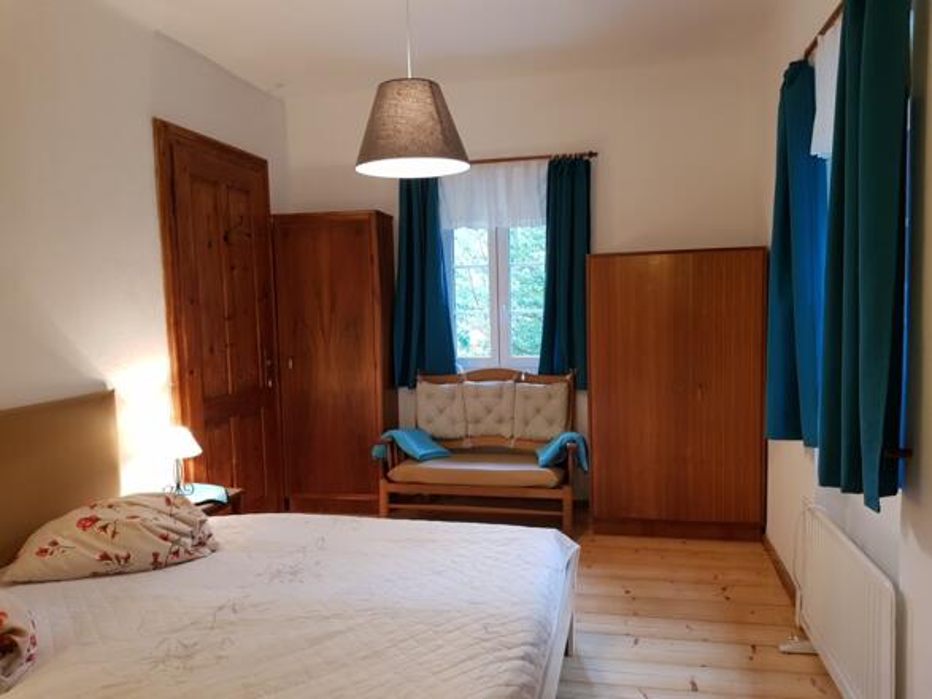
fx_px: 700
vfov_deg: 53.0
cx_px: 466
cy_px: 350
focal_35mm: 26
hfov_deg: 67.3
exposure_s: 1/20
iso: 250
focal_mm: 4.2
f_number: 1.7
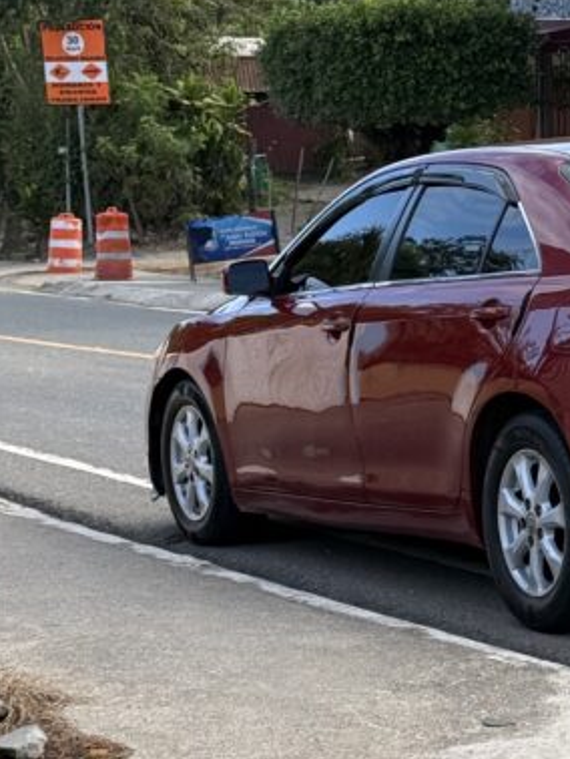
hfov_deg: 11.3
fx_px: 2851
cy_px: 440
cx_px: 590
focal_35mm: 130
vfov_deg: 15.2
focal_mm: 6.76
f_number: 1.78
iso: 100
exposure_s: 1/1285
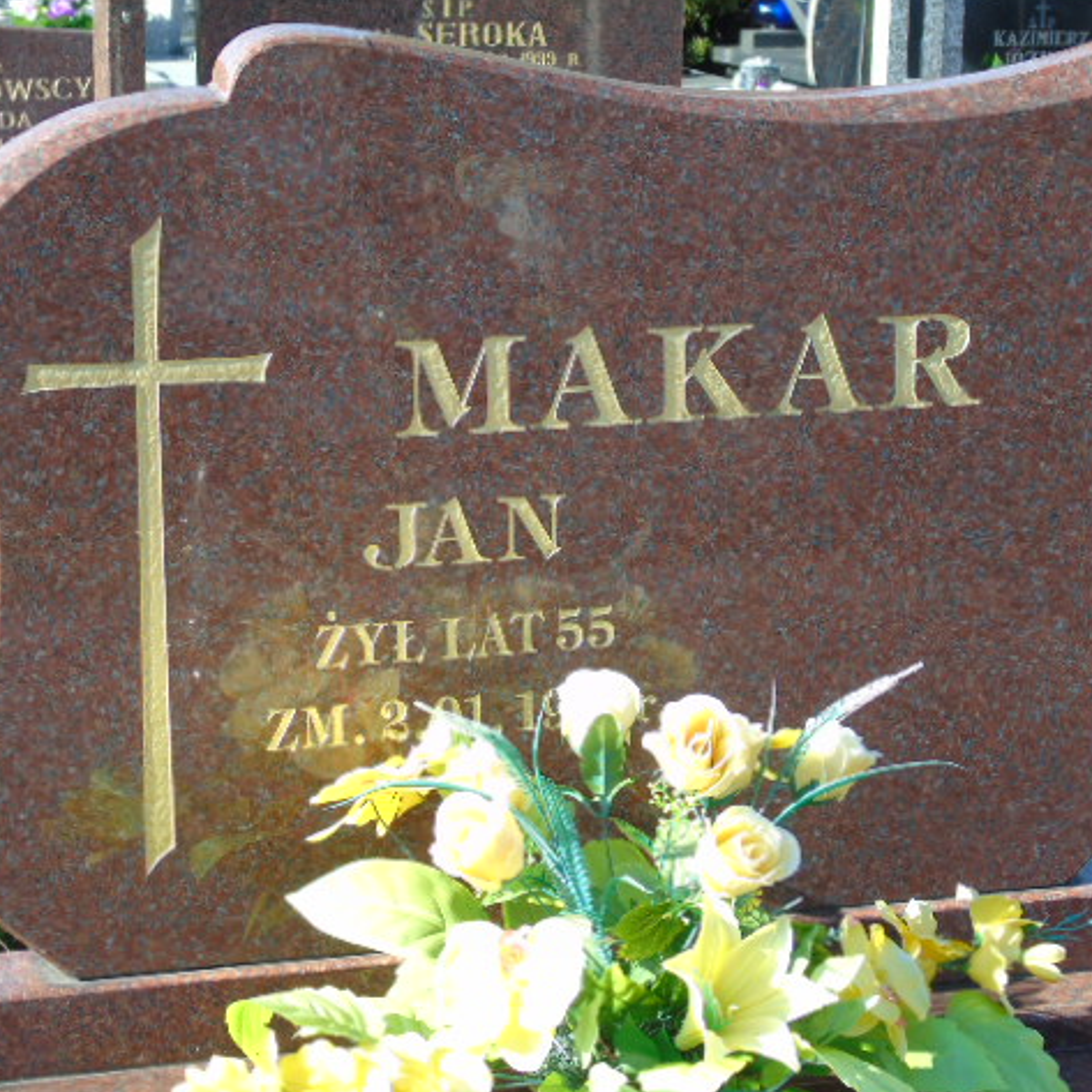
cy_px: 545
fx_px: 3498
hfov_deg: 17.7
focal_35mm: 98
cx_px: 556
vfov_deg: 17.7
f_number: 4.1
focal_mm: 15
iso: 80
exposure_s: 1/160
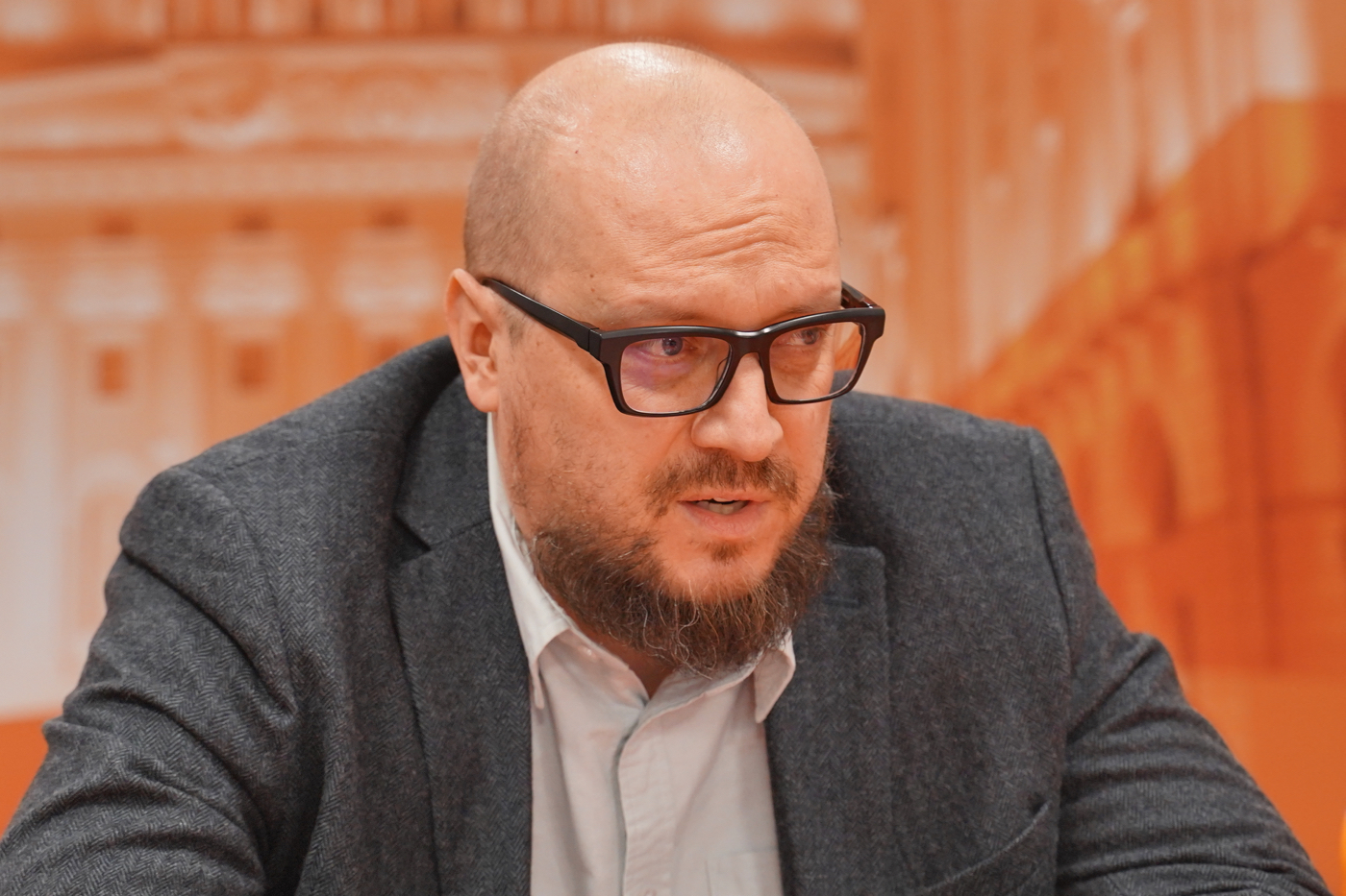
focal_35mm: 112
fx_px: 4187
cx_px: 673
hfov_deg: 18.3
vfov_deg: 12.2
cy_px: 448
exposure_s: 1/160
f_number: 3.5
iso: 1250
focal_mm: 75
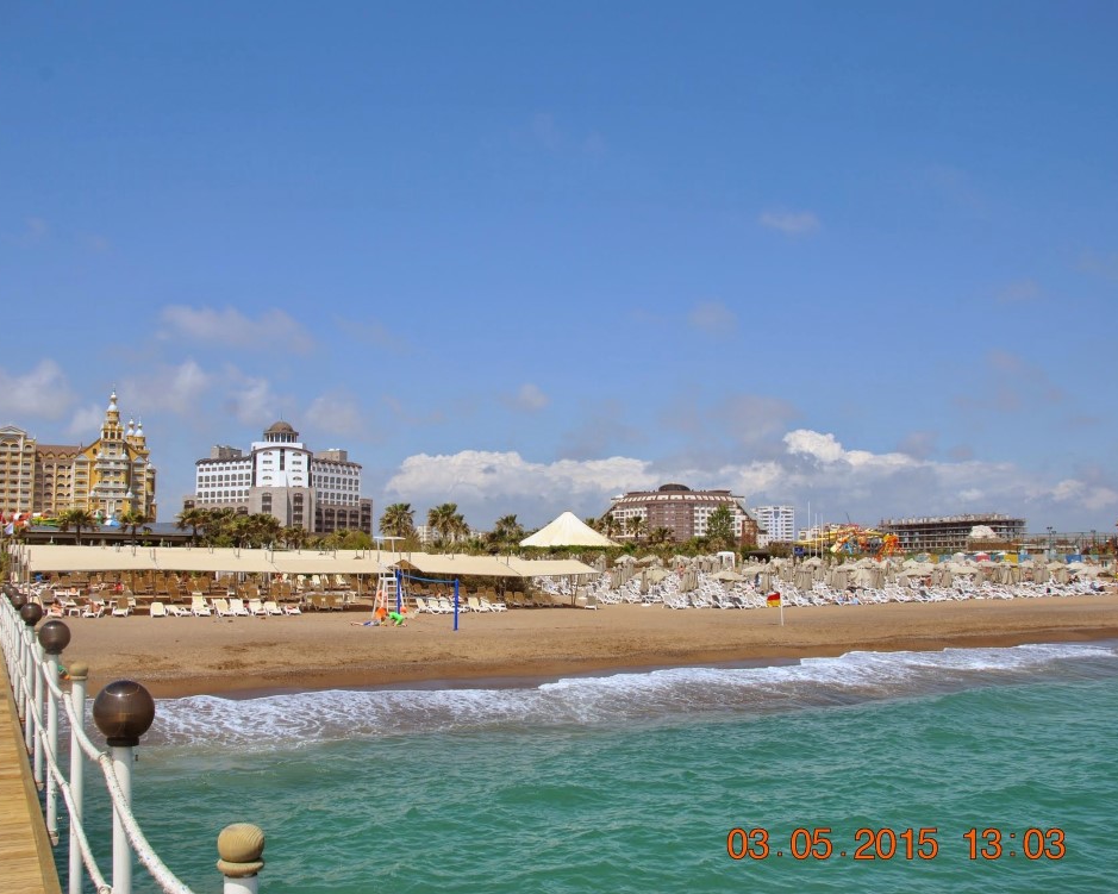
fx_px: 1026
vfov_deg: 47.1
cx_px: 513
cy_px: 456
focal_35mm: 31
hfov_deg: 57.1
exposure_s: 1/320
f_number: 9
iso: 100
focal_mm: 18
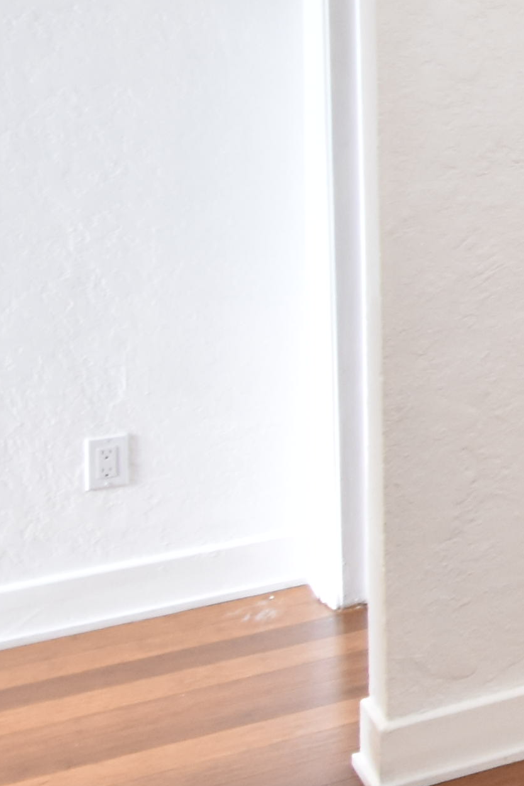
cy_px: -21
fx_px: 1572
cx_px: 1569
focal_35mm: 72
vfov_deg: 26.4
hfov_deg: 11.3
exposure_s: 1/60
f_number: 3.5
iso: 800
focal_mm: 10
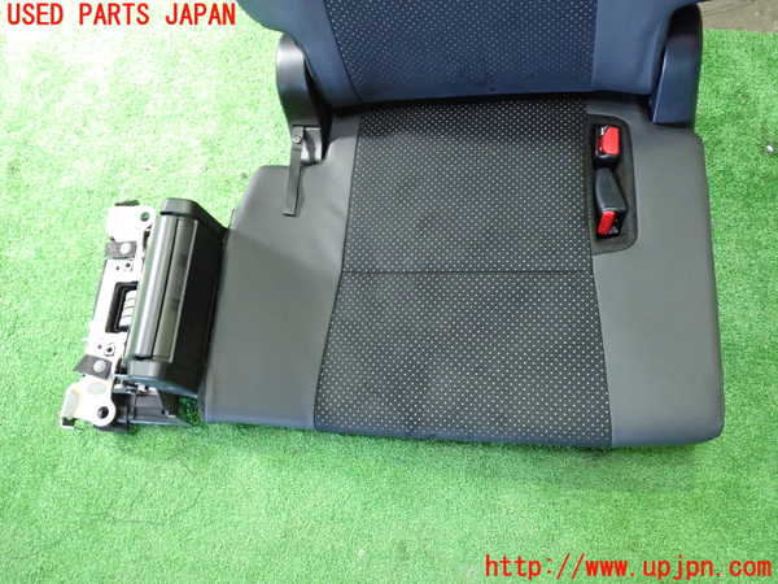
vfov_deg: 46.8
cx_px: 389
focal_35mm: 30
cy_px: 292
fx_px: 674
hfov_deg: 60.0
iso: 500
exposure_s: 1/30
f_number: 2.3
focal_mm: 5.4
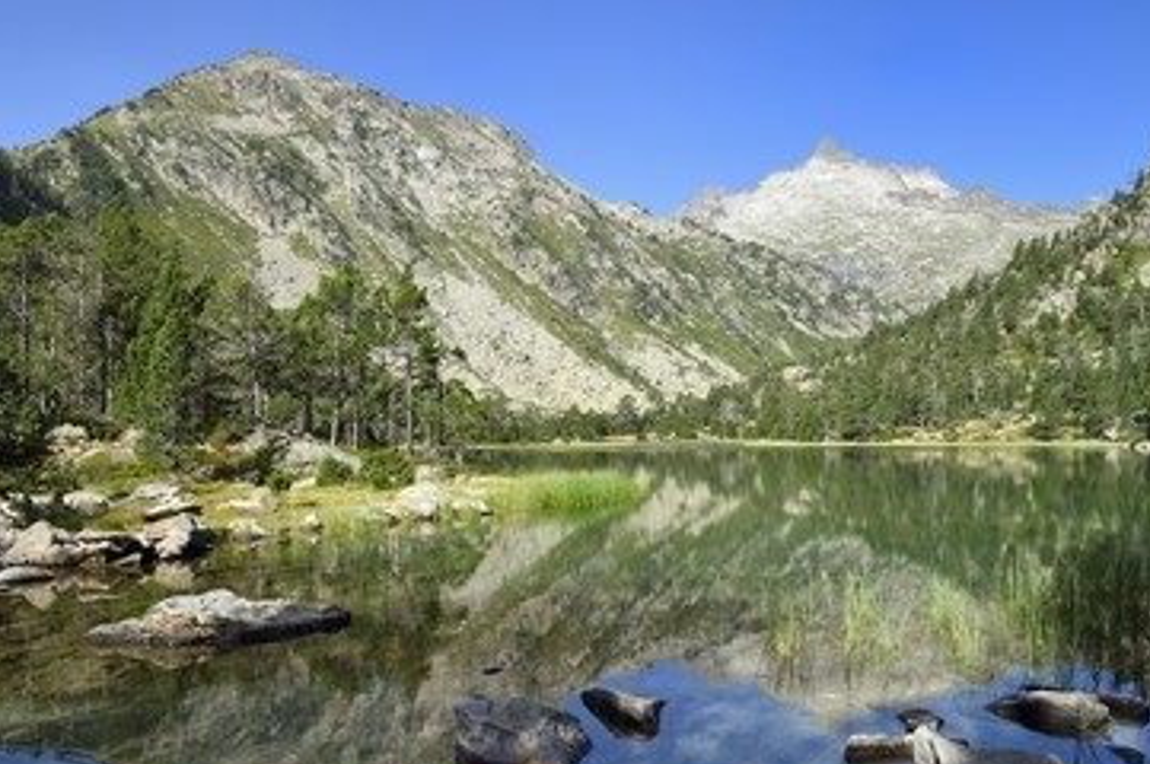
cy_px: 442
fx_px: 894
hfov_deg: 65.5
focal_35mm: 28
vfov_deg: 46.2
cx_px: 562
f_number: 9
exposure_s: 1/400
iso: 200
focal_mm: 24
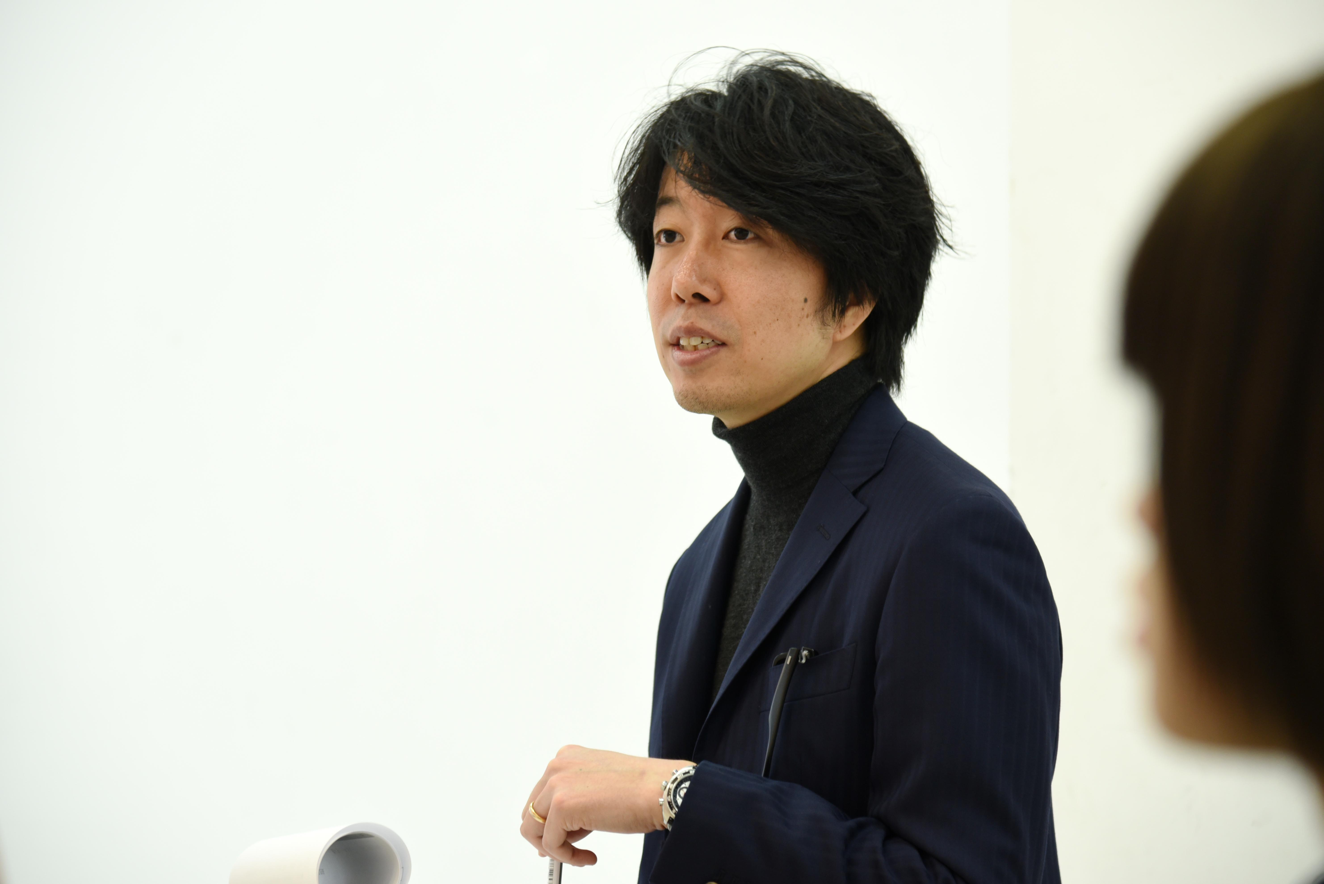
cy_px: 442
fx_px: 4415
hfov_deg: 17.1
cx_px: 662
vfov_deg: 11.4
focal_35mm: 120
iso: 800
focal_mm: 120
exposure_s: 1/80
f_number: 4.5
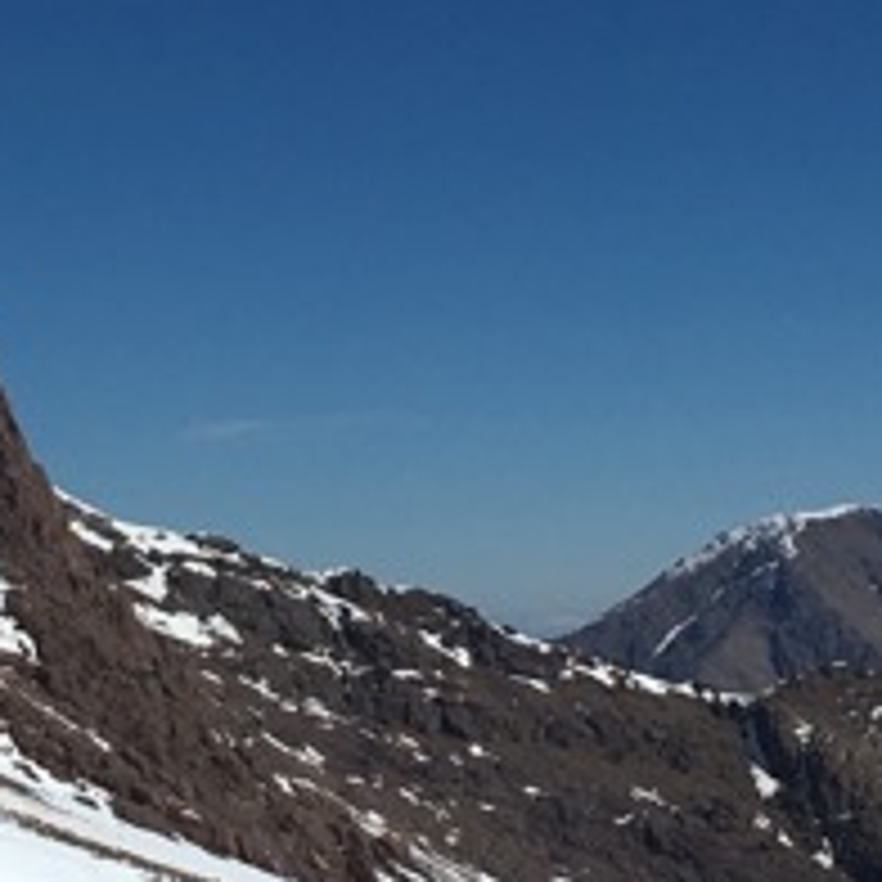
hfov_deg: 13.0
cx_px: 333
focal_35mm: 134
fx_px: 3863
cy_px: 554
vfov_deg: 13.0
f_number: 2.2
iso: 25
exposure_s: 1/5495
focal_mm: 4.15
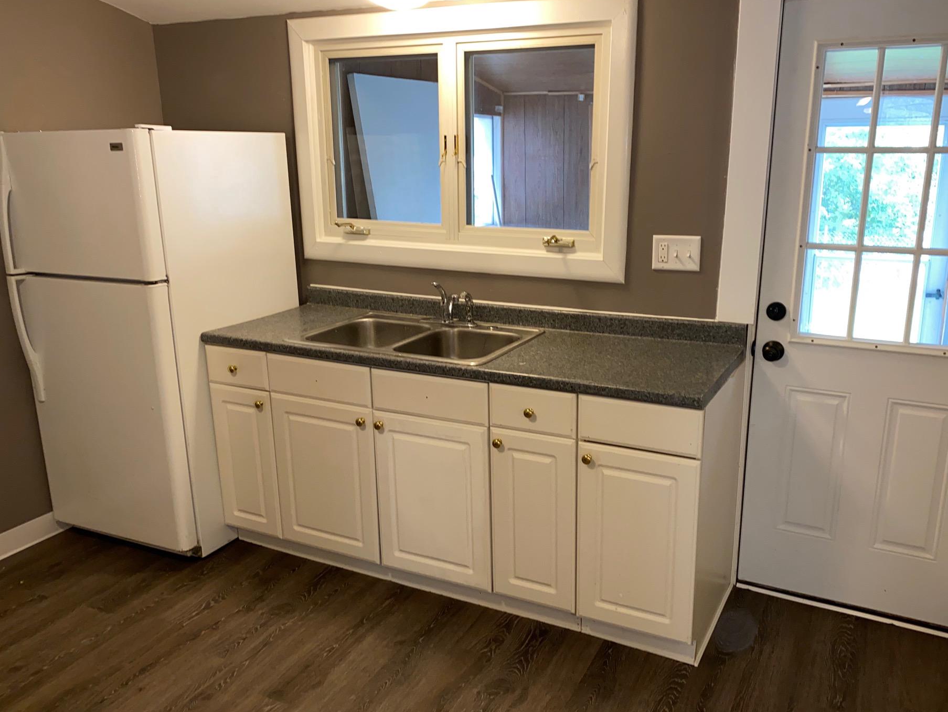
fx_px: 794
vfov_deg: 48.2
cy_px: 366
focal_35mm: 29
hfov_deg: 61.6
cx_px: 512
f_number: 1.8
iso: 64
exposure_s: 1/30
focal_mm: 4.25
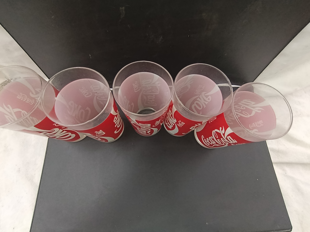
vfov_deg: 81.7
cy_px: 116
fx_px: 134
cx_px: 155
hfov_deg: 98.2
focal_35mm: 15
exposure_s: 1/100
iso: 168
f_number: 2.2
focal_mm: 1.65
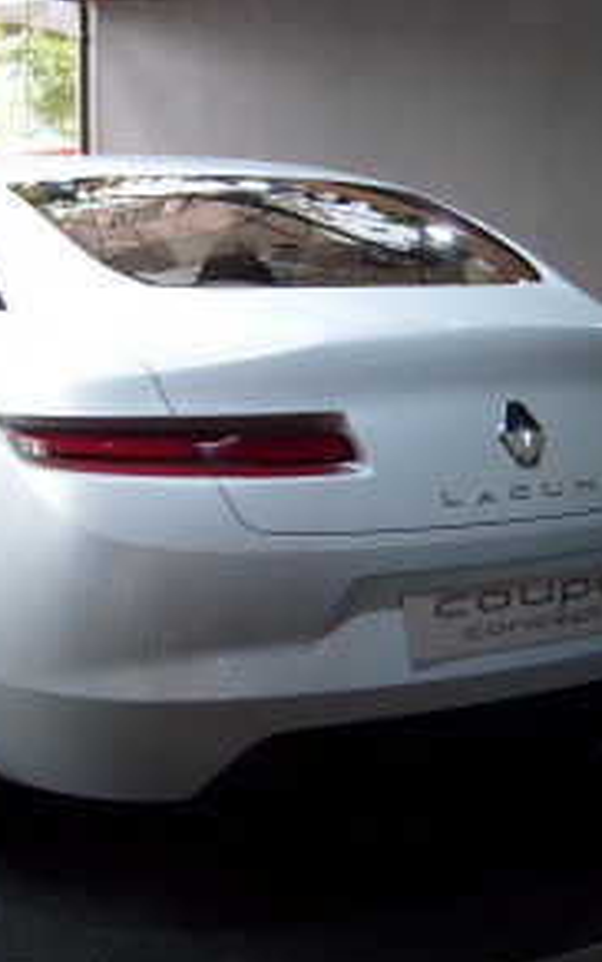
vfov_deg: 39.6
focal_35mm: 51
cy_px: 493
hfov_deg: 25.3
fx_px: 1338
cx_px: 351
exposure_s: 1/60
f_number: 2.8
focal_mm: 5.8
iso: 80
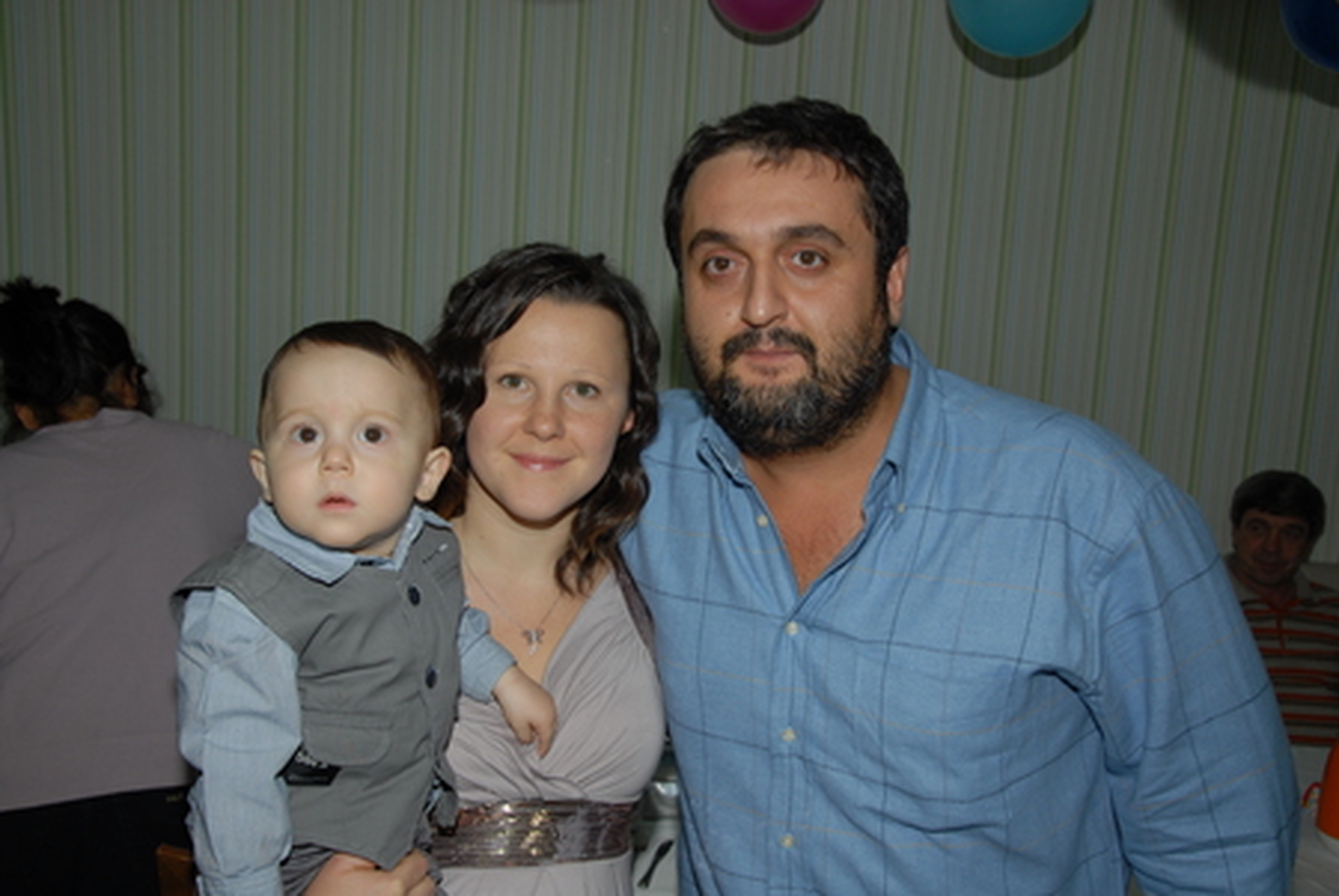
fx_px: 1452
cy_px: 448
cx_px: 670
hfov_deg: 49.5
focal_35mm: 39
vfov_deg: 34.3
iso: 200
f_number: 6.3
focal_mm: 26
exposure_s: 1/60
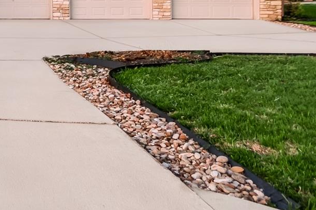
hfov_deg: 25.0
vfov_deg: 22.8
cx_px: -184
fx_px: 489
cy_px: -25
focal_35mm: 56
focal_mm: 11
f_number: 3.5
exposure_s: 1/50
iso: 320
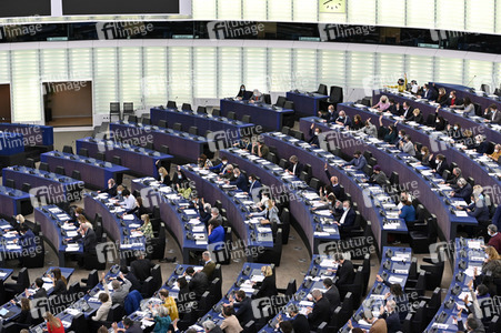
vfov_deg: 19.4
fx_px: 973
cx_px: 250
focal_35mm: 70
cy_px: 166
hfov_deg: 28.9
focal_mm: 70
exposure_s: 1/400
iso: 1600
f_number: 4
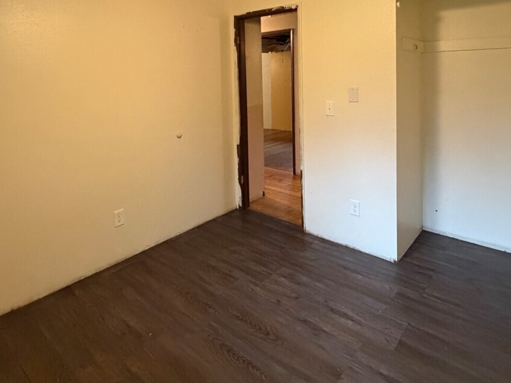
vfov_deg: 55.7
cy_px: 91
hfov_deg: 73.9
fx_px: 340
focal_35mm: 23
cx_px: 267
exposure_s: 1/60
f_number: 2.2
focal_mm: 2.22
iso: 800
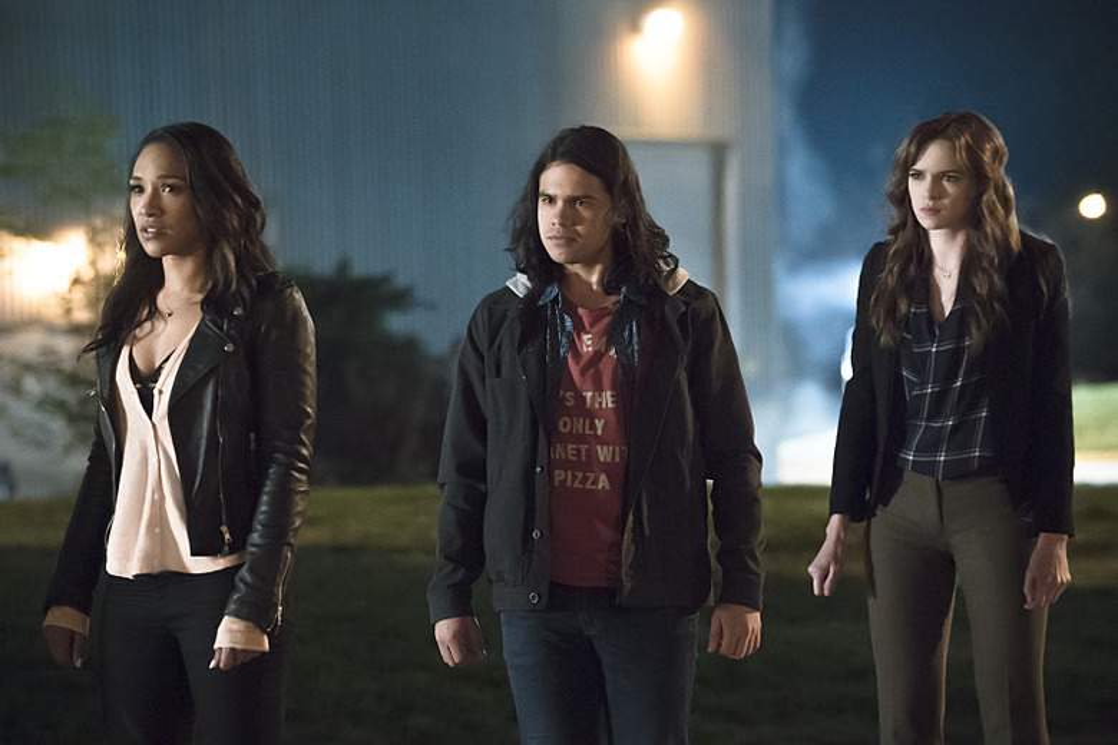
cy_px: 372
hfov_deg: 12.0
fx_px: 5310
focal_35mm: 171
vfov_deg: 8.0
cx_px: 559
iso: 8000
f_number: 5
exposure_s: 1/160
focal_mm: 171
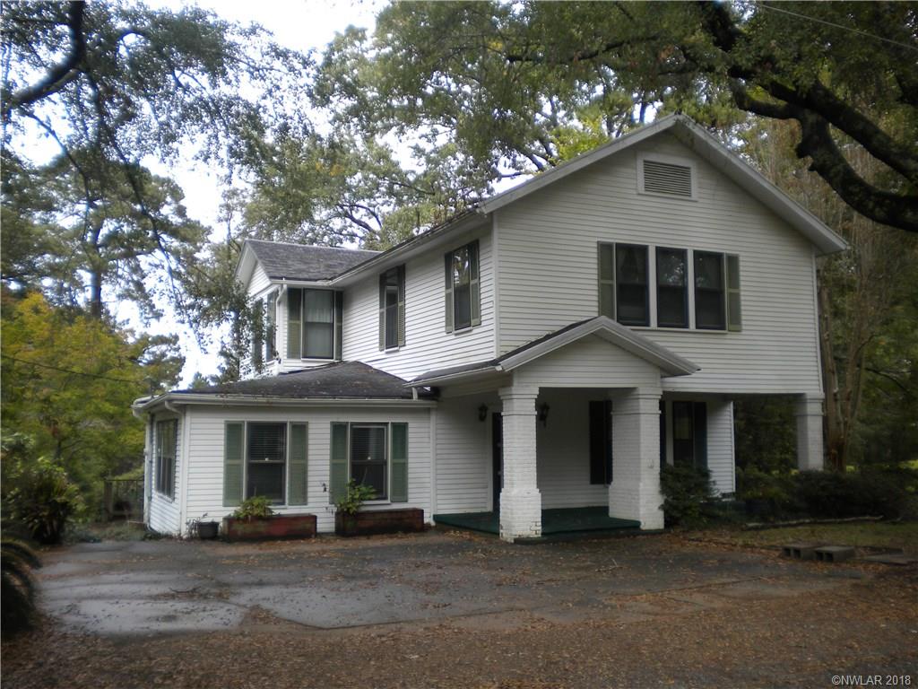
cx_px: 459
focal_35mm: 35
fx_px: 928
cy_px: 344
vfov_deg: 40.7
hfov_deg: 52.6
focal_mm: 6.3
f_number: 3.1
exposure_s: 1/196
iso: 80
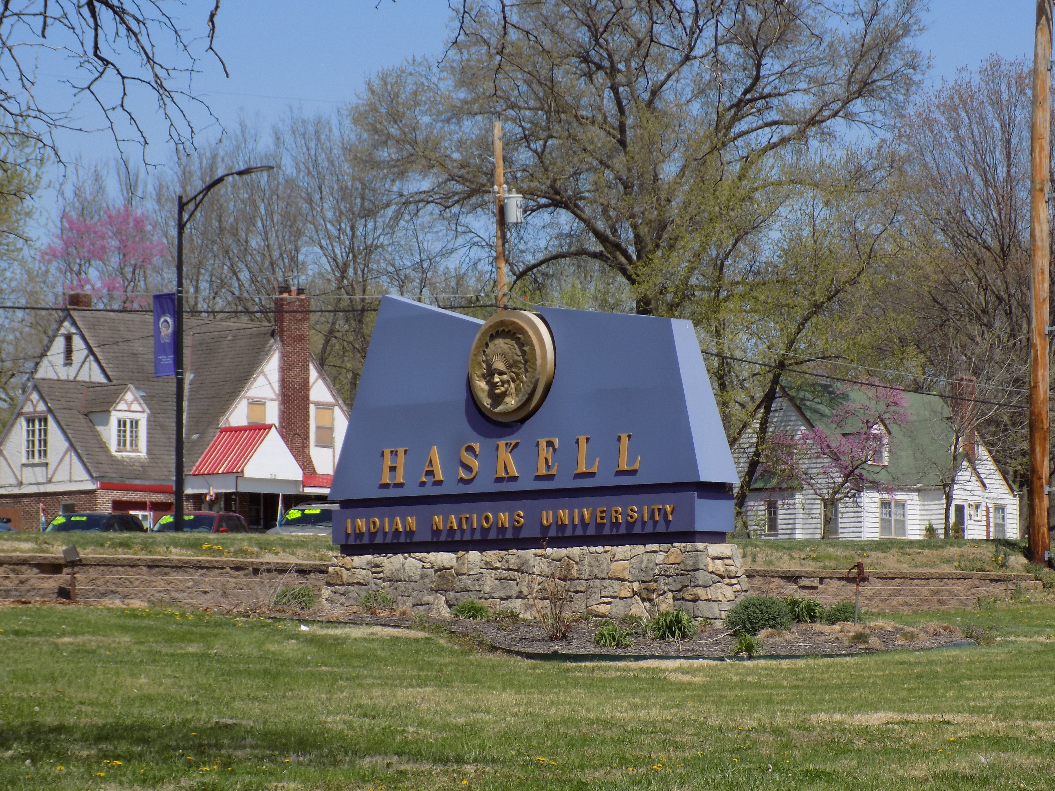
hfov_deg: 18.4
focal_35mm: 107
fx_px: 3261
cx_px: 528
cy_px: 396
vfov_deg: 13.8
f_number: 4.7
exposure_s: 1/640
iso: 80
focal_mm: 19.1
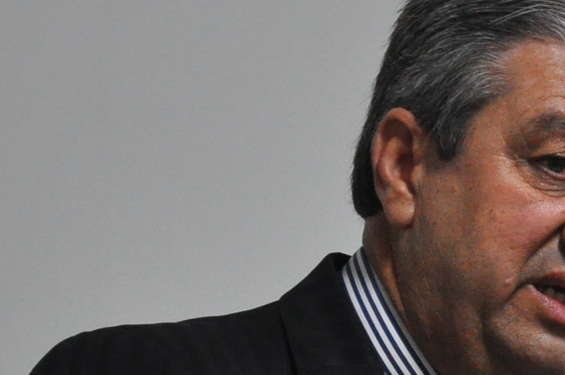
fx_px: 3605
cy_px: 485
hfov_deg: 8.8
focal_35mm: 230
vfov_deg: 5.9
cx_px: 827
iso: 1600
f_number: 5
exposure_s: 1/60
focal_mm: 42
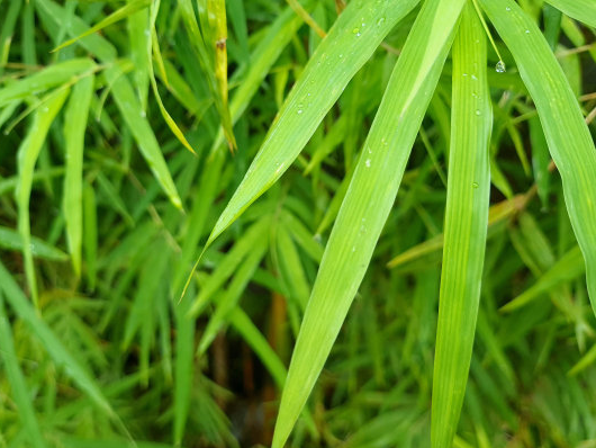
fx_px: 517
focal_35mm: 30
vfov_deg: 46.8
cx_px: 283
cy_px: 213
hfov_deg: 59.9
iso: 160
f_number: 1.8
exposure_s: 1/250
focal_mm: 5.4
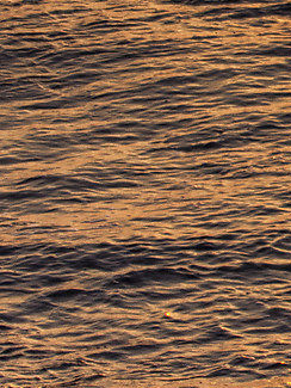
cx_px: 639
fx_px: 4173
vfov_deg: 5.3
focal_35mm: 373
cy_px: 113
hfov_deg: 3.9
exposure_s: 1/160
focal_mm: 35
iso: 100
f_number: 8
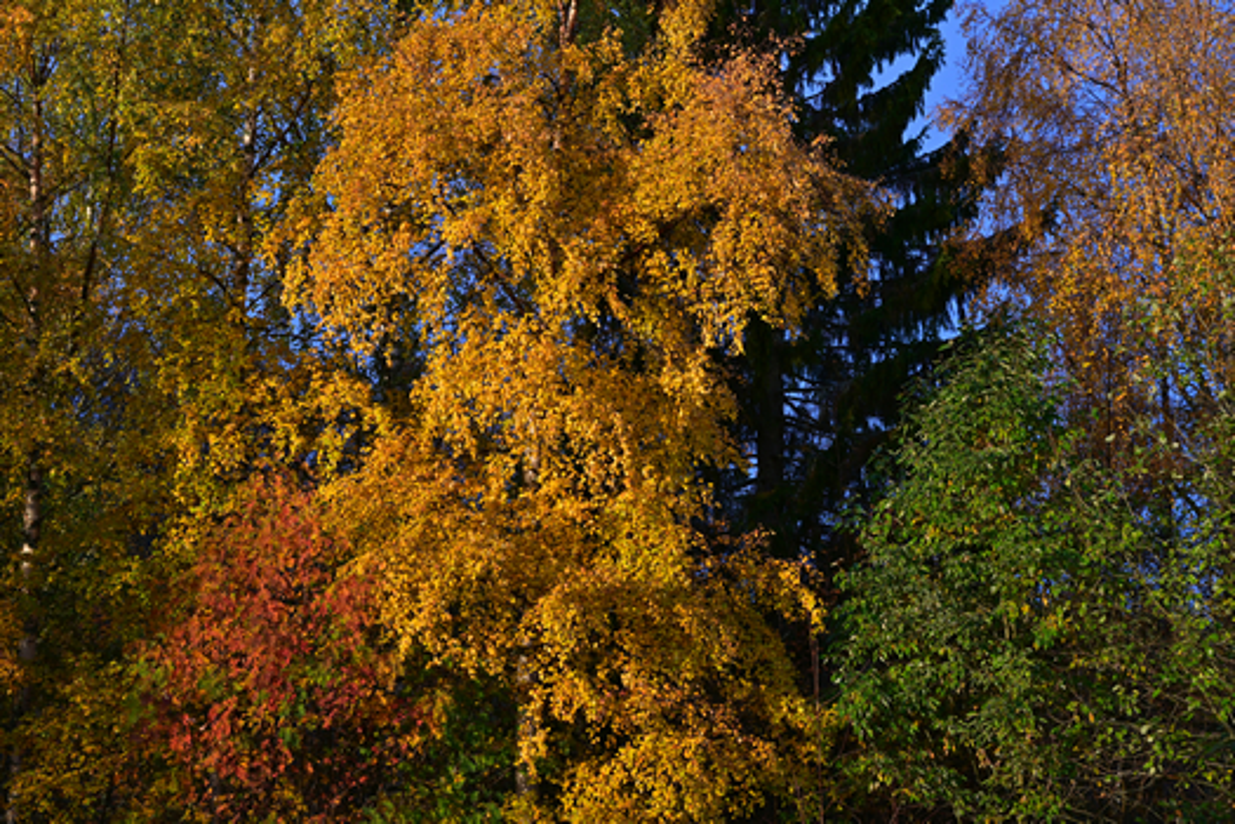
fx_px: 2401
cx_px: 618
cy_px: 412
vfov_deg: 19.5
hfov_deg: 28.8
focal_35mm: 70
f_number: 11
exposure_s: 1/13
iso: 100
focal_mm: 70
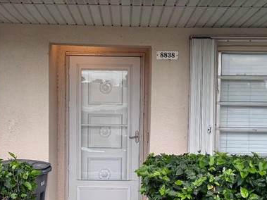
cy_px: 163
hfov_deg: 24.1
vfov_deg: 18.0
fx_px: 625
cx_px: 128
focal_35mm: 81
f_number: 1.78
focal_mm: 6.76
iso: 80
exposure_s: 1/358
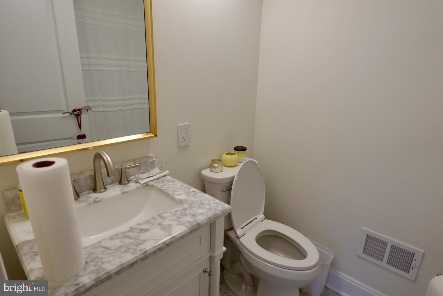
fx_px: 246
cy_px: 148
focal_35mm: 20
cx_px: 222
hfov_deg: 83.9
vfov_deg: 62.0
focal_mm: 7.6
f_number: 2
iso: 125
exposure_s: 1/100
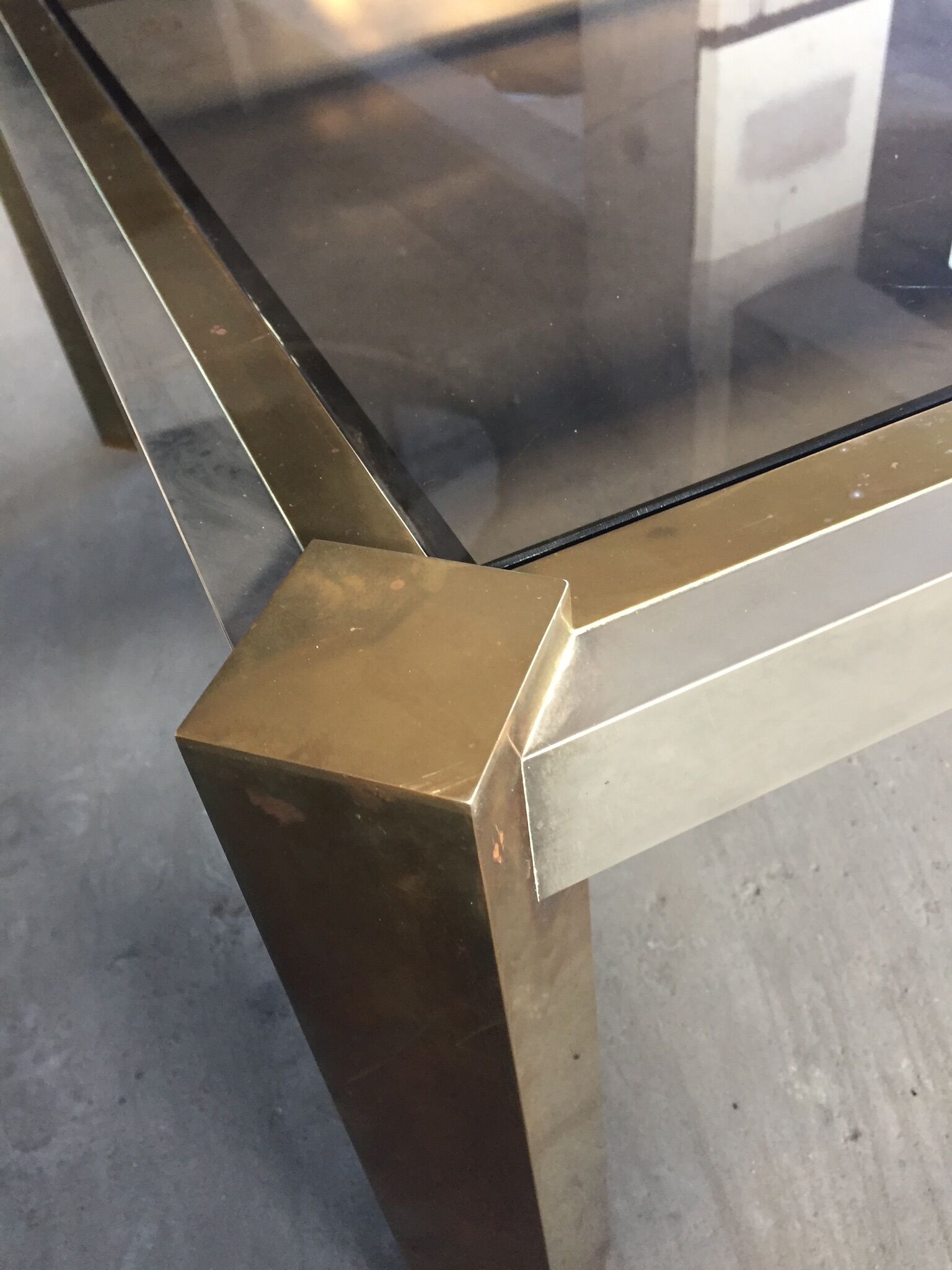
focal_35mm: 29
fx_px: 1063
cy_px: 635
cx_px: 476
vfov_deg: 61.7
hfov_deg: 48.2
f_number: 2.2
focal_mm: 4.15
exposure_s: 1/33
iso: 160
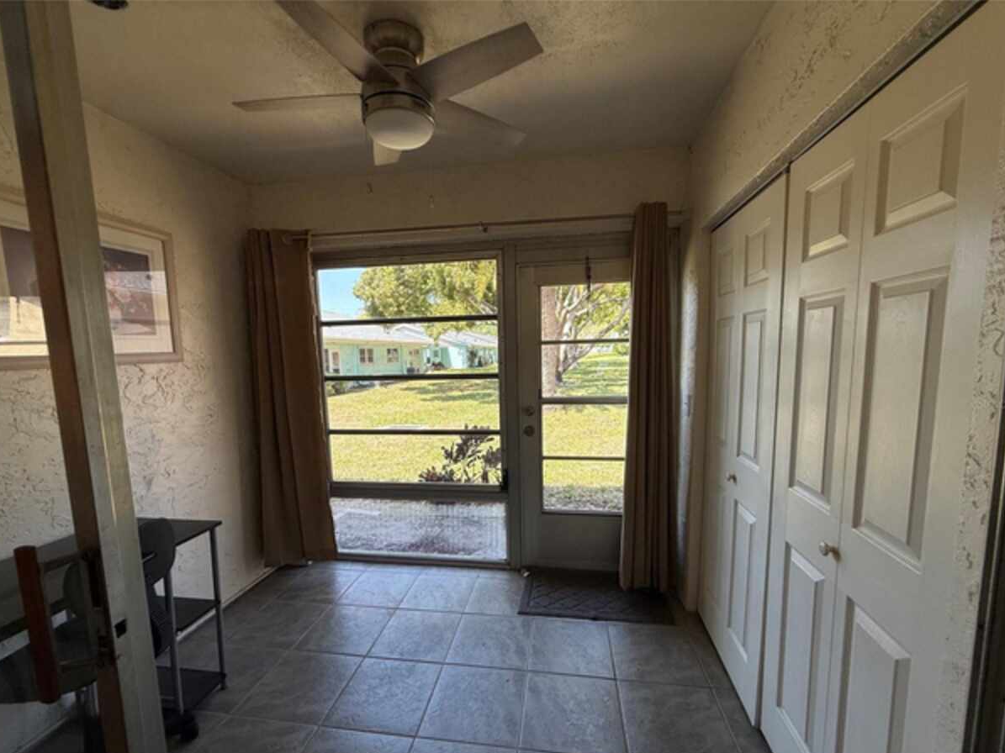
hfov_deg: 98.2
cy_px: 403
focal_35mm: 15
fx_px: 435
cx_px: 501
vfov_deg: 81.6
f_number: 2.2
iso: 50
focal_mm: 2.22
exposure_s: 1/259
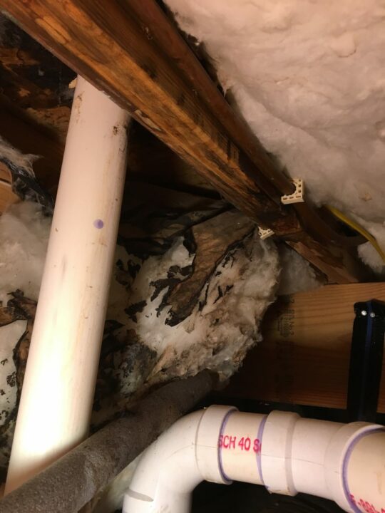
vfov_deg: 61.7
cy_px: 256
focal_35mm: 29
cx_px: 192
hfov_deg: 48.2
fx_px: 430
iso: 80
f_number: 2.2
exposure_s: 1/30
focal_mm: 4.15
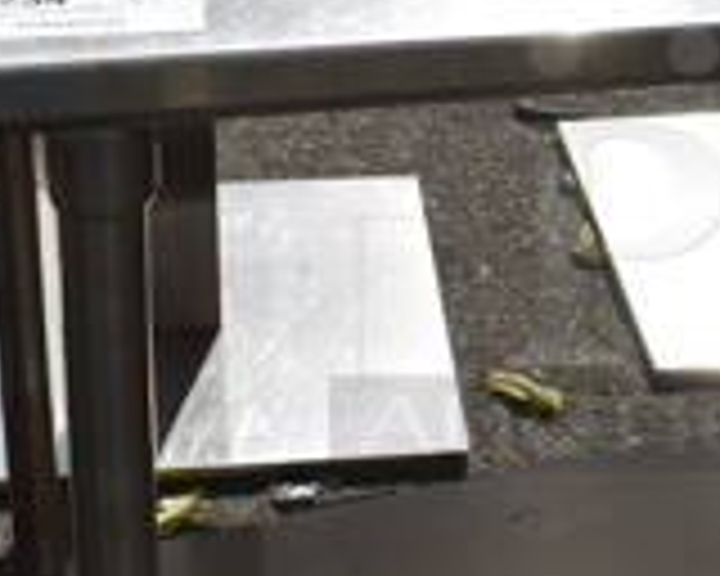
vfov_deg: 15.9
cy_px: 234
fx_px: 2067
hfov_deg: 18.8
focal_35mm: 97
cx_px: 832
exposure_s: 1/400
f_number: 10
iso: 100
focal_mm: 18
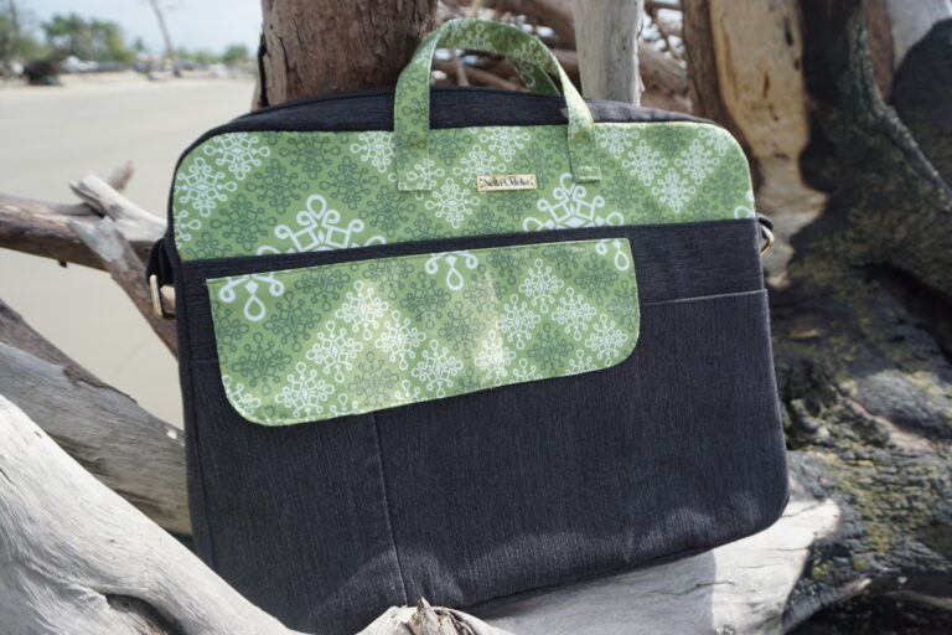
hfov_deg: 73.7
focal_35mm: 24
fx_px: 635
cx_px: 476
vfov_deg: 53.1
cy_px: 318
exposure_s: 1/500
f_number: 4.5
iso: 100
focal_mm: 16
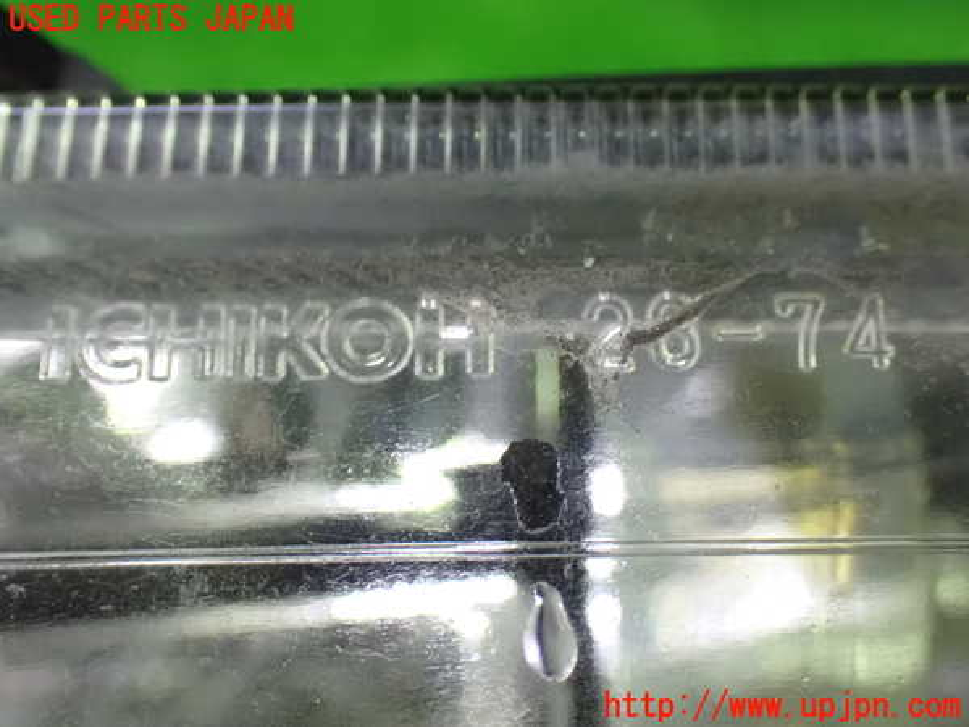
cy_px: 364
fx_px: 1400
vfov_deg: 29.1
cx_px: 484
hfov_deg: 38.2
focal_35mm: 50
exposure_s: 1/30
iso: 1600
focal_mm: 9.01
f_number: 3.2
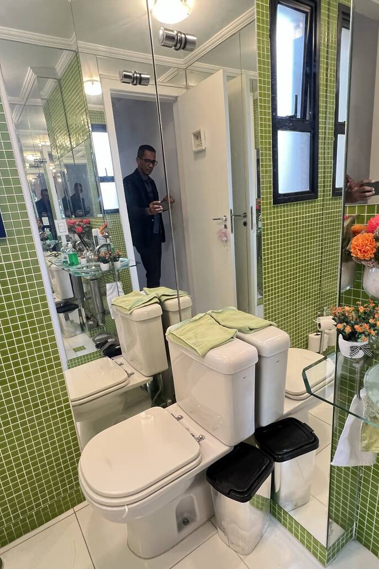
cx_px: 190
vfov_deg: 86.8
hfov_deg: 64.5
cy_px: 299
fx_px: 300
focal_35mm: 19
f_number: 1.8
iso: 250
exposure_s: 1/120
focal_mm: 1.57
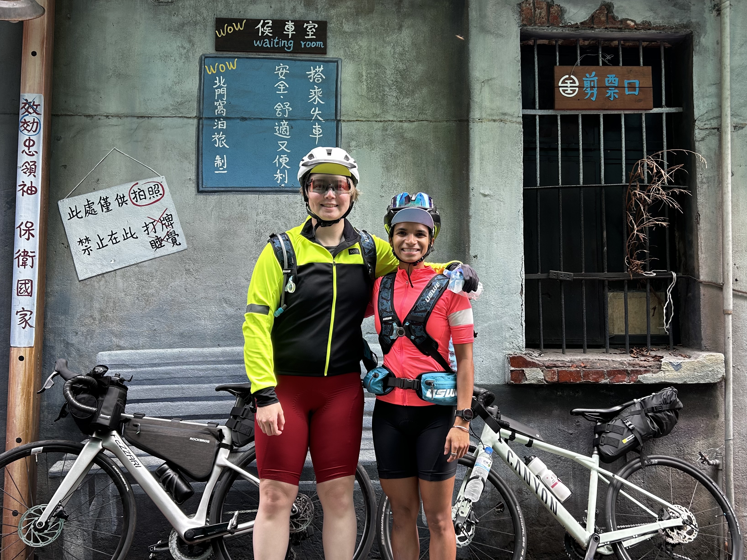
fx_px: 691
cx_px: 398
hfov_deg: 56.8
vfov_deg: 44.2
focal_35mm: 32
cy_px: 292
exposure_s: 1/139
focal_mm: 5.7
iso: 32
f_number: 1.5
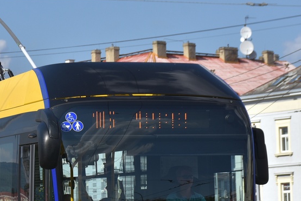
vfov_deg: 6.8
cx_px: 105
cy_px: 160
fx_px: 1680
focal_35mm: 201
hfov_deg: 10.2
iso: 160
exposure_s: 1/1000
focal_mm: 62
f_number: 8
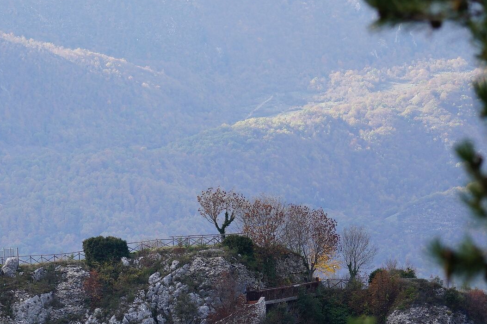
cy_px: 244
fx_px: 4985
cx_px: 41
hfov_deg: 5.6
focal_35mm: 369
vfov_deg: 3.7
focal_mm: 161.8
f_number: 5.6
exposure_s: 1/200
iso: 125
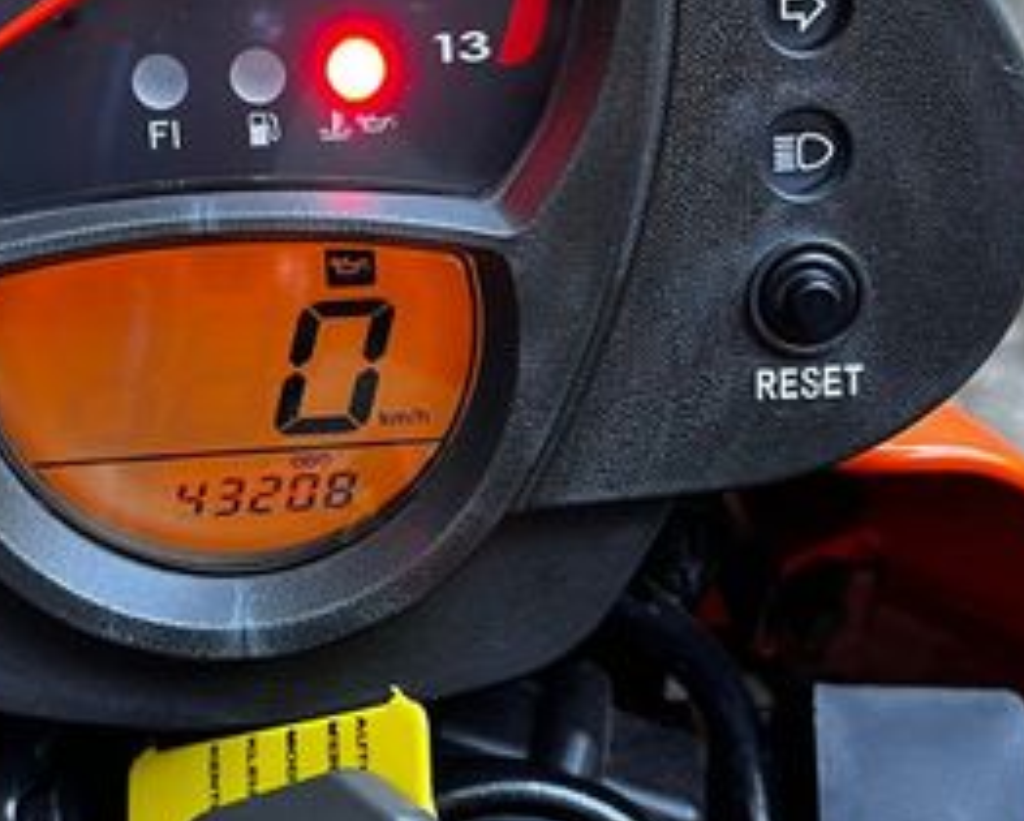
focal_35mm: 62
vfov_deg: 24.6
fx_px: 1880
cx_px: 379
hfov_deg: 30.3
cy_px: 305
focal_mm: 5.1
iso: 160
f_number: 1.6
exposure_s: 1/60
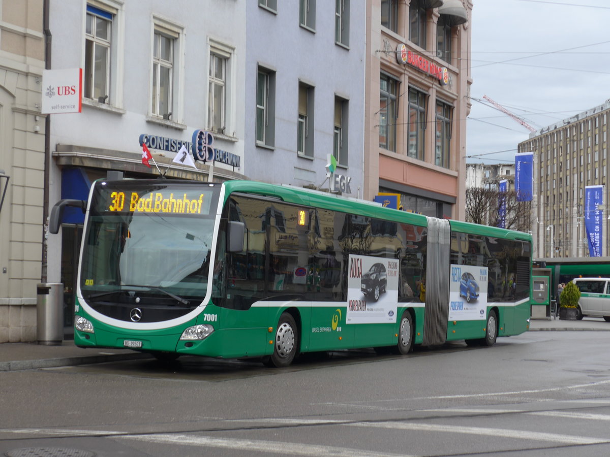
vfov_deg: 19.9
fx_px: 1304
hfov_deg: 26.3
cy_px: 228
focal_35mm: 74
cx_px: 305
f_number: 4.2
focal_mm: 15
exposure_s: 1/80
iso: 80
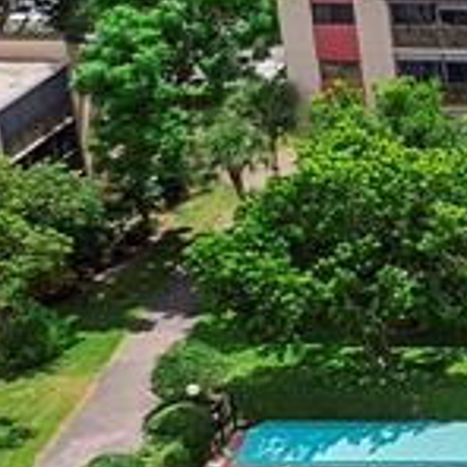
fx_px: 2244
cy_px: 166
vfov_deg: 11.9
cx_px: 1070
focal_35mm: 147
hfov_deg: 10.5
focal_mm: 4.39
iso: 100
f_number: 2.8
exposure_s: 1/1250
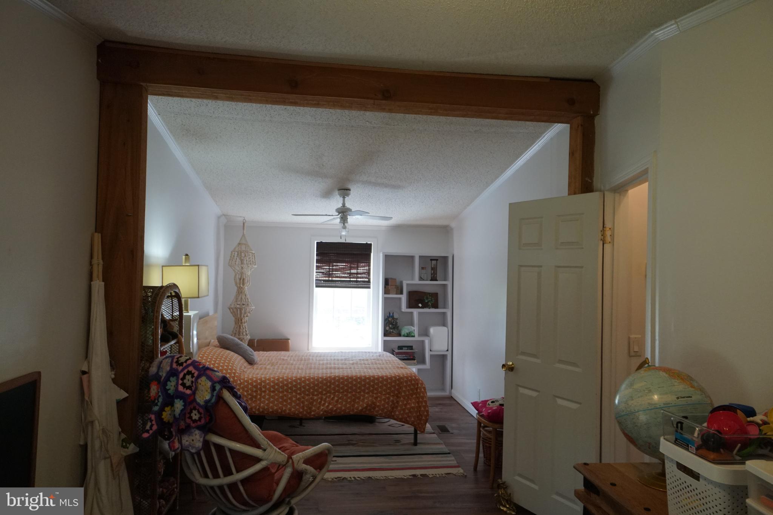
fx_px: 547
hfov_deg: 70.4
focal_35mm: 26
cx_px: 386
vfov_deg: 50.4
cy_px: 258
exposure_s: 1/160
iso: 1000
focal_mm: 17
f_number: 4
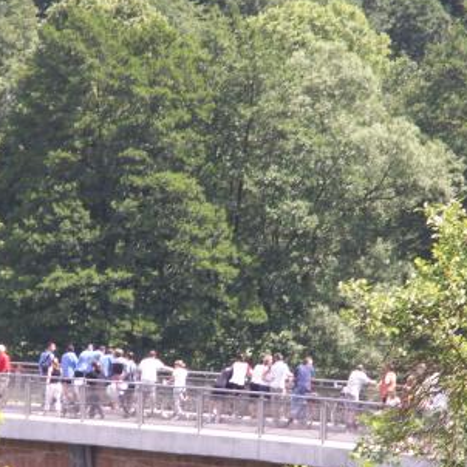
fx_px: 6029
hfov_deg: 4.4
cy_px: 326
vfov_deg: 4.4
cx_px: 167
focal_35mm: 395
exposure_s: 1/80
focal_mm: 34.59
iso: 50
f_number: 5.6
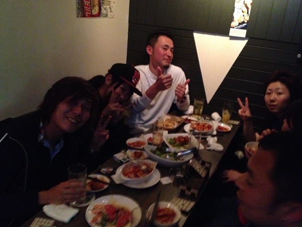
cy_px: 116
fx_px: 314
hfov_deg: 51.4
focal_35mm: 36
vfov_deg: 39.6
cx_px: 148
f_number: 2.4
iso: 800
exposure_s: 1/15
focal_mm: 4.28
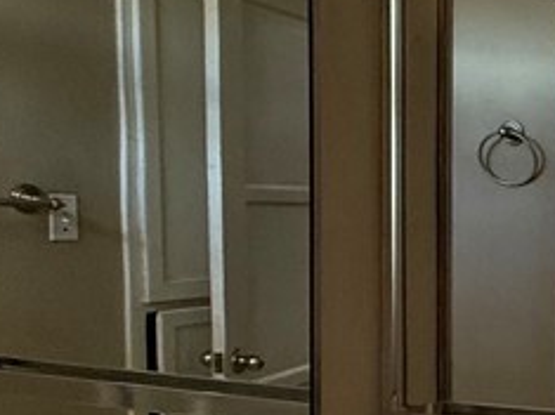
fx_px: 978
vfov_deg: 23.6
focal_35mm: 61
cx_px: 947
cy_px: 347
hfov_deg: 22.2
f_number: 2.2
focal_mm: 2.22
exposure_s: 1/99
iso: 320
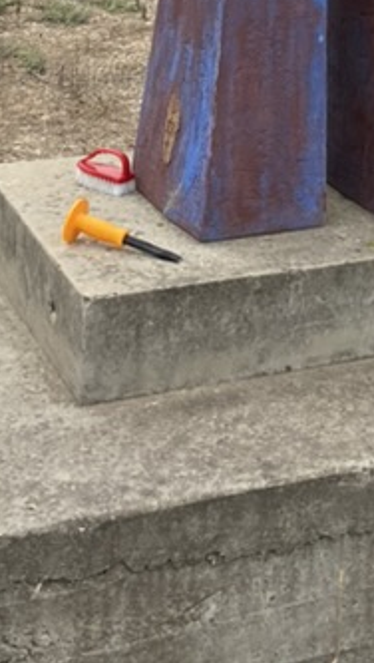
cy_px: -332
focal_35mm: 87
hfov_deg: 13.8
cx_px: 312
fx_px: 1530
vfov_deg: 20.8
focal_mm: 4.25
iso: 32
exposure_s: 1/3300
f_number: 1.8
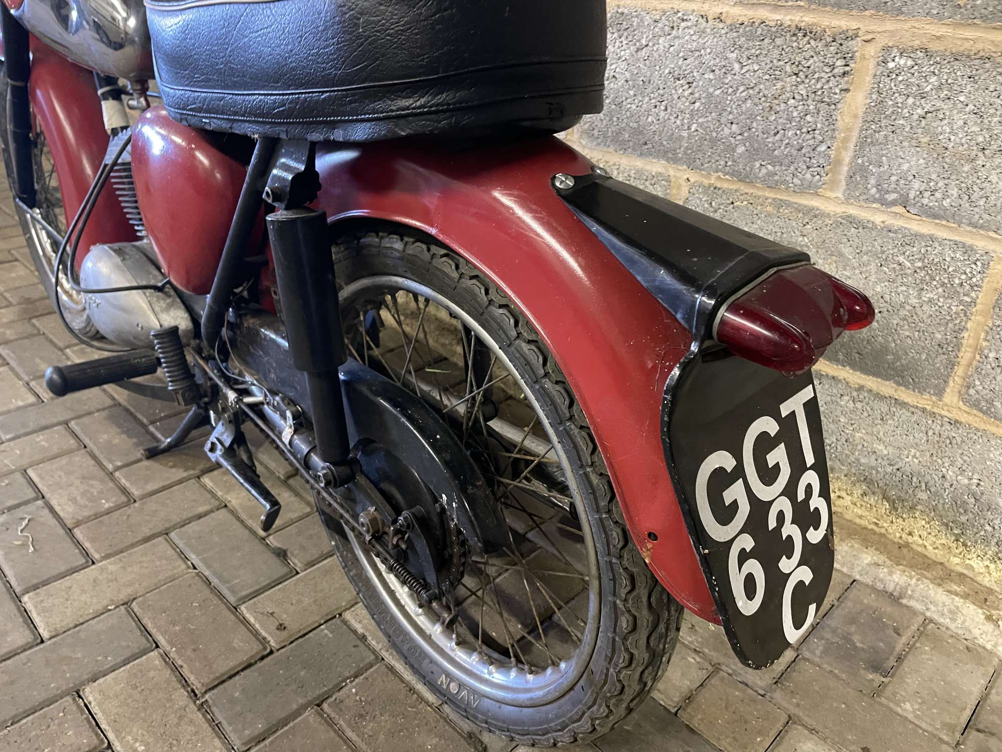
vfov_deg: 53.1
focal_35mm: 26
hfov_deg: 67.3
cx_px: 501
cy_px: 376
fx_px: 753
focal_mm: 4.2
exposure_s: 1/25
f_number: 1.6
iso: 640
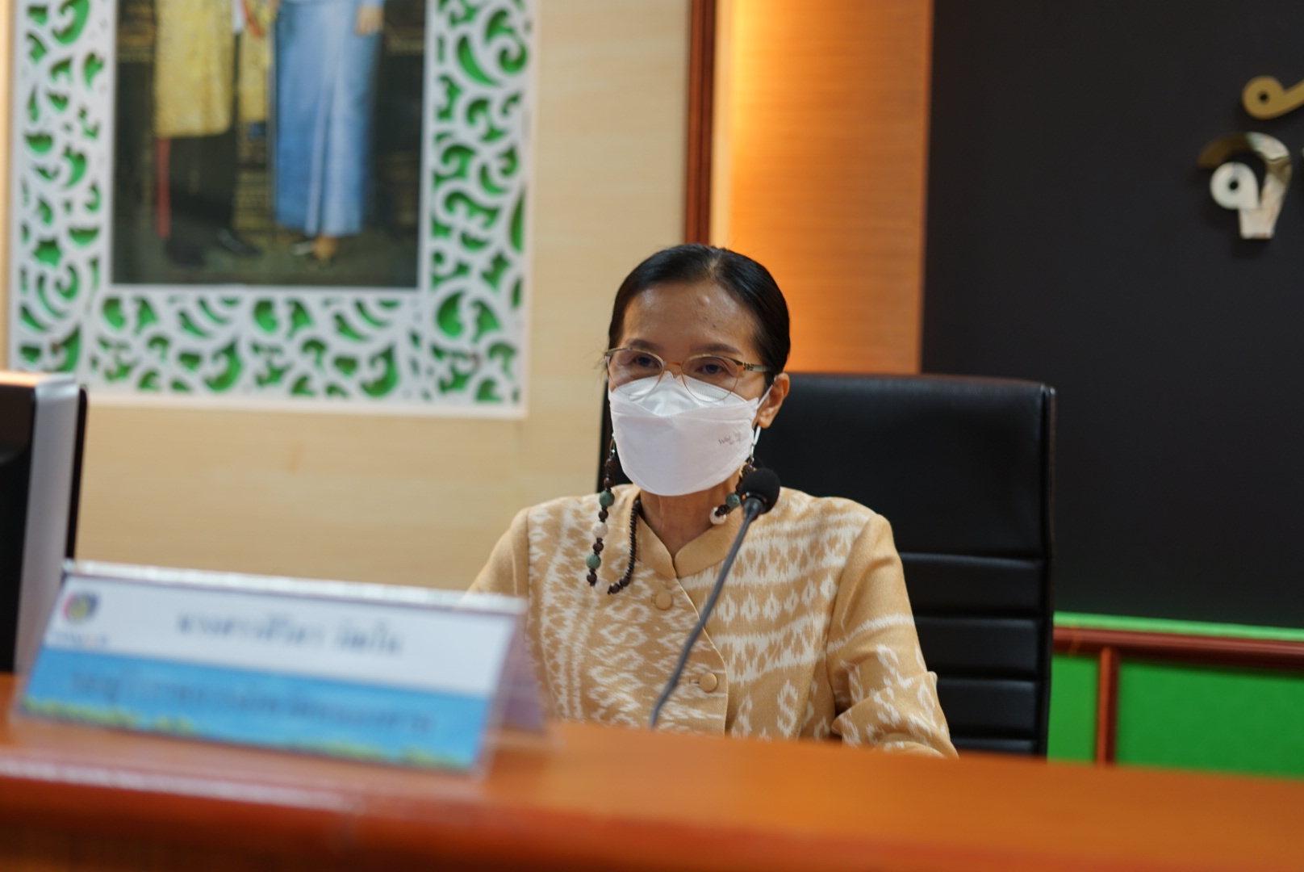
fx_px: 1812
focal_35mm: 50
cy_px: 436
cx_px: 652
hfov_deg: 39.6
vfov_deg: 27.0
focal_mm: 50
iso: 400
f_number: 2.2
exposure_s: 1/100
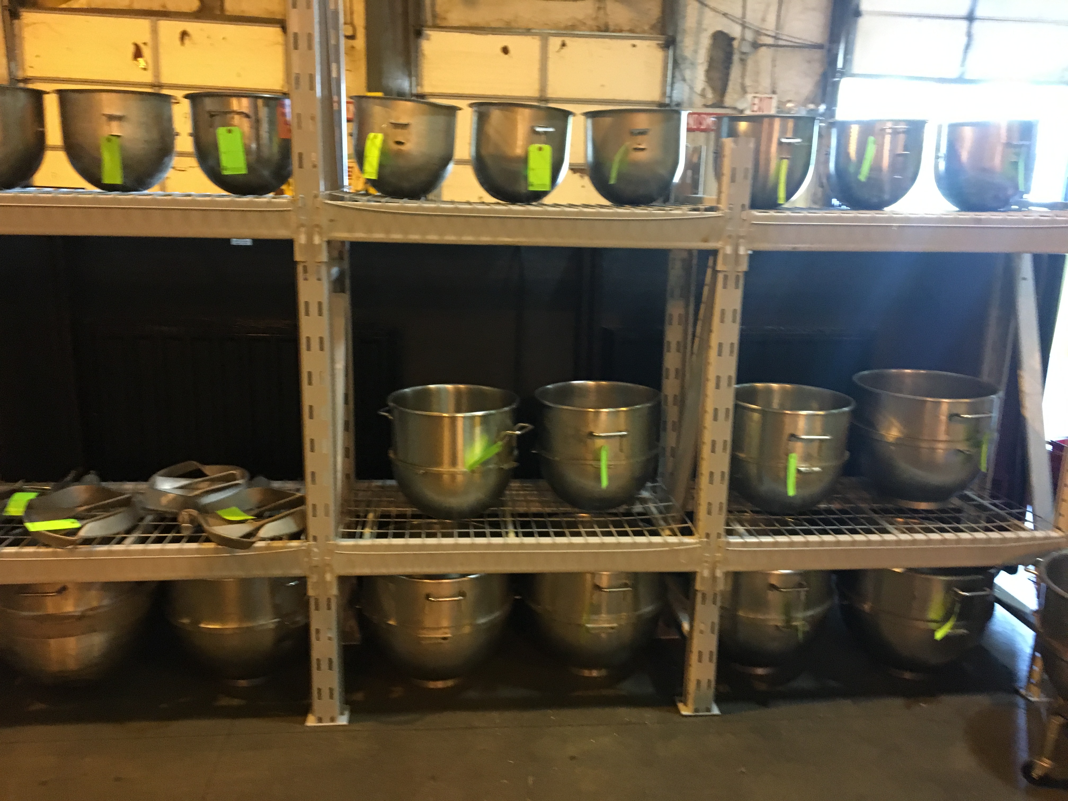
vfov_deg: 48.2
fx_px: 895
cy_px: 400
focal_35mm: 29
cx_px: 534
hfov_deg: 61.7
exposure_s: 1/15
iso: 250
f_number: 2.2
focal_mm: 4.15
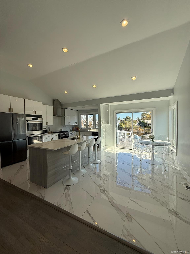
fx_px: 102
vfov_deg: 102.1
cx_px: 95
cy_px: 127
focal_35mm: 14
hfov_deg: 85.7
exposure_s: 1/619
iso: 50
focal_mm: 2.22
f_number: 2.2
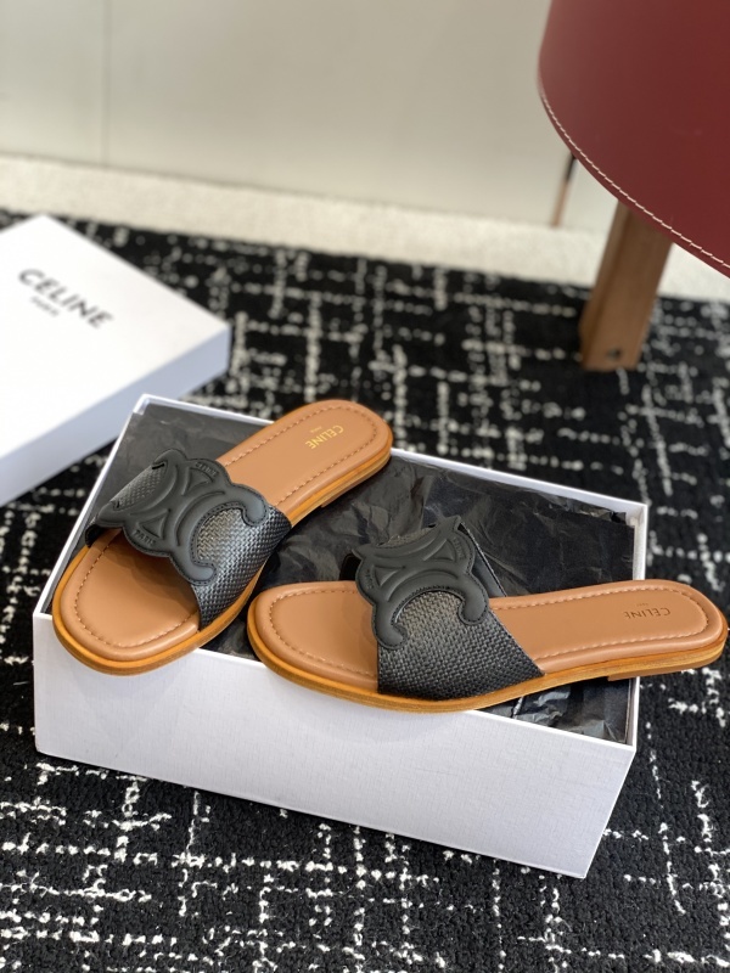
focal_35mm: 52
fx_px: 1462
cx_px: 365
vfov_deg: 36.8
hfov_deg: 28.0
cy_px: 486
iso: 80
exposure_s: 1/122
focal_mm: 6
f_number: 2
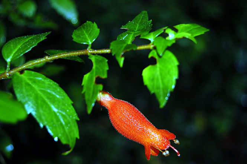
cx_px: 124
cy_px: 82
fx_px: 565
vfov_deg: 16.5
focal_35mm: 82
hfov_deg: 24.6
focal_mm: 55
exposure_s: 1/125
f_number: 5.6
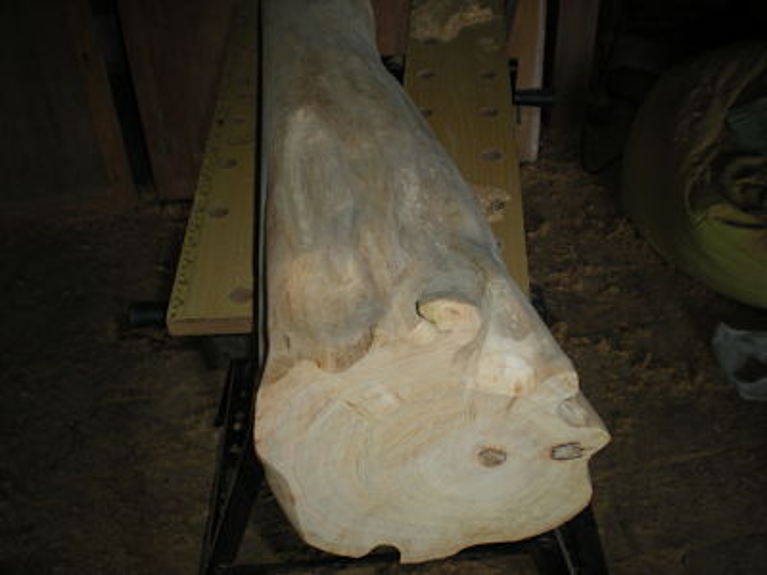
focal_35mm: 38
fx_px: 842
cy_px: 288
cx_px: 384
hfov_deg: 49.0
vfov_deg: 37.7
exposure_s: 1/30
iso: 64
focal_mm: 6.3
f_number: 3.1
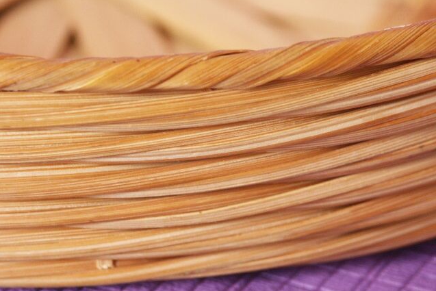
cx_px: 218
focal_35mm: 209
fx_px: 2532
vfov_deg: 6.6
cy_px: 151
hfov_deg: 9.8
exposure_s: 1/8
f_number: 3.5
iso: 64
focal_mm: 50.69
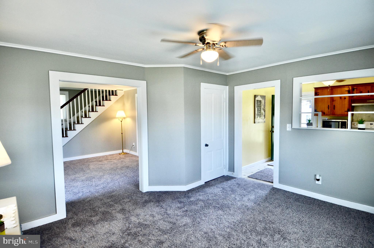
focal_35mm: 18
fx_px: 187
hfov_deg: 90.1
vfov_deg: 67.1
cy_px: 124
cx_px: 187
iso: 400
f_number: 5
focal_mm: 12
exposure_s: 1/100
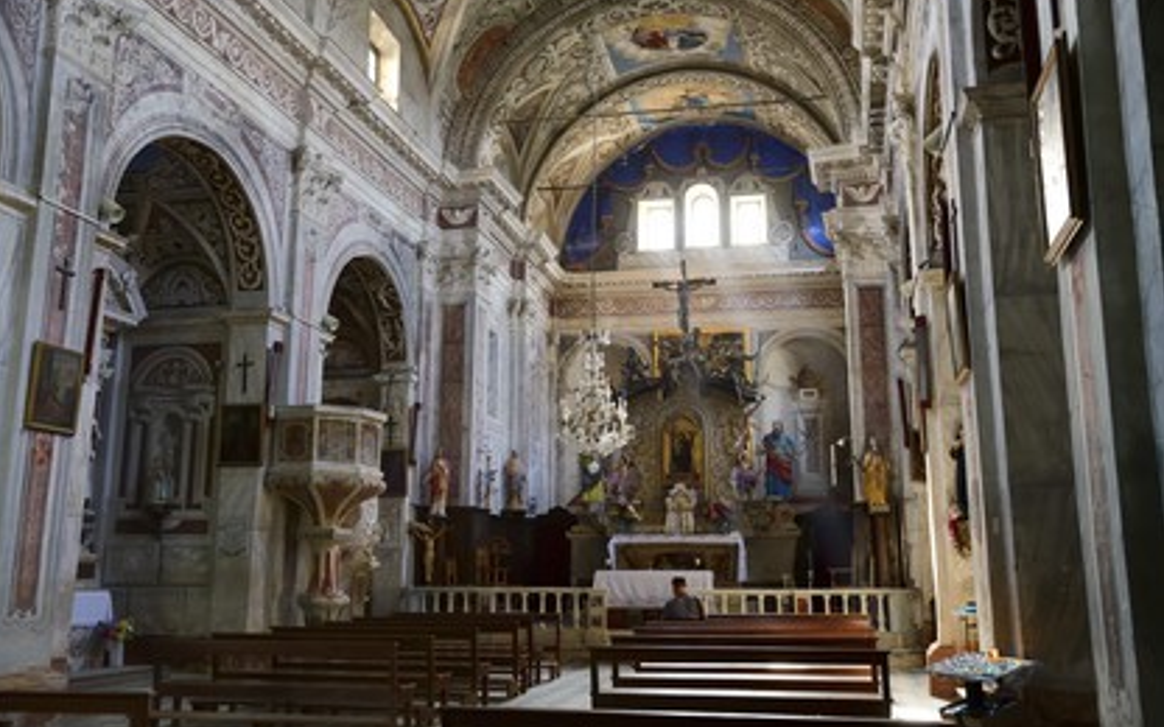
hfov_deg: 54.0
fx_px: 1142
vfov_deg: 35.3
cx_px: 579
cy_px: 350
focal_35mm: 36
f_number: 4
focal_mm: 35
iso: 1600
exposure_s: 1/50
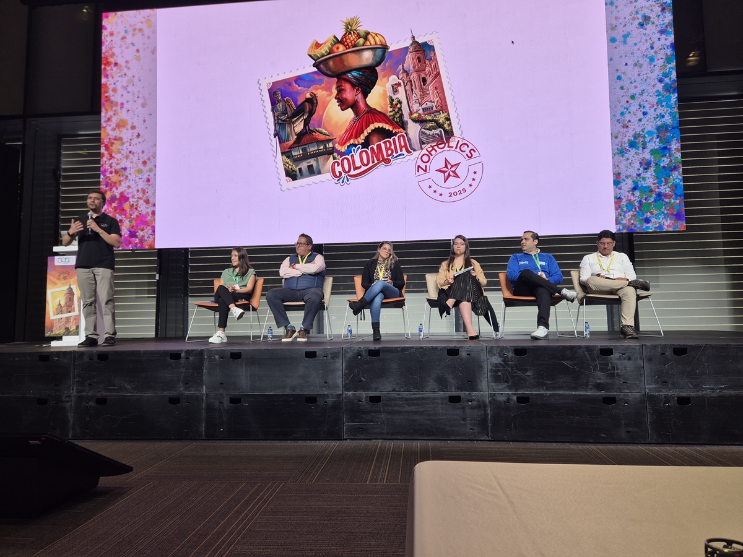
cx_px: 372
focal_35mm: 23
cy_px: 278
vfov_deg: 58.9
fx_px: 494
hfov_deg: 73.9
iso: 50
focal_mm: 5.4
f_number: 1.8
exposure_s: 1/53
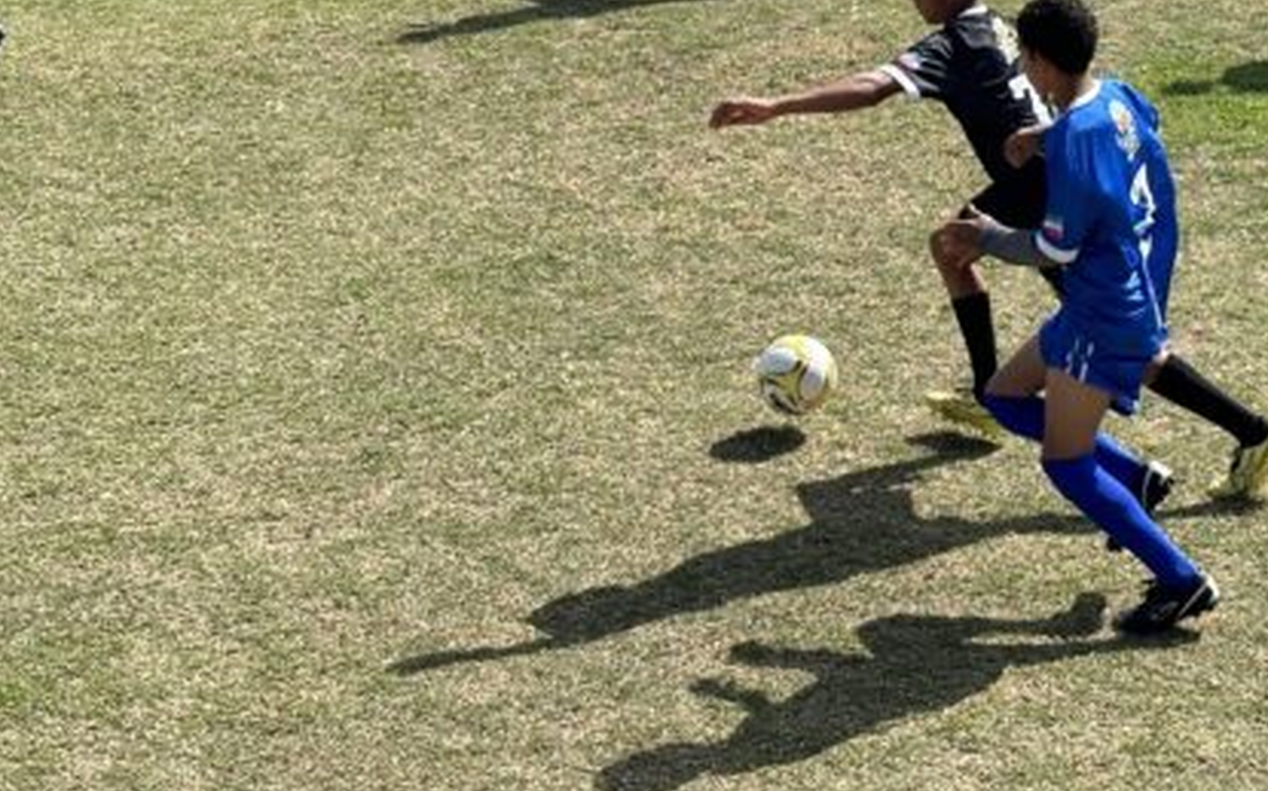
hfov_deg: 20.2
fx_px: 3523
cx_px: 1021
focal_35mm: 102
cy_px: -64
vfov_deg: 12.6
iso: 40
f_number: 1.6
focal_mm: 5.96
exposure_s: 1/1949
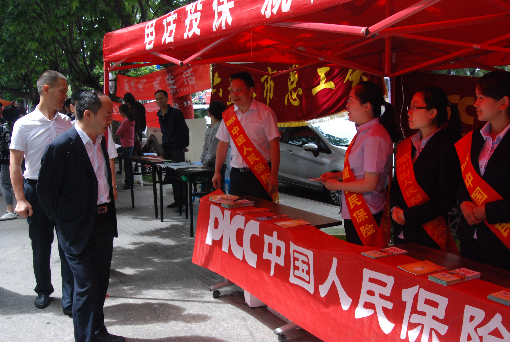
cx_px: 255
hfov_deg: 53.0
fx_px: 511
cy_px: 171
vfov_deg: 37.0
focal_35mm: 36
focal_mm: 24
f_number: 8
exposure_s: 1/250
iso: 1000
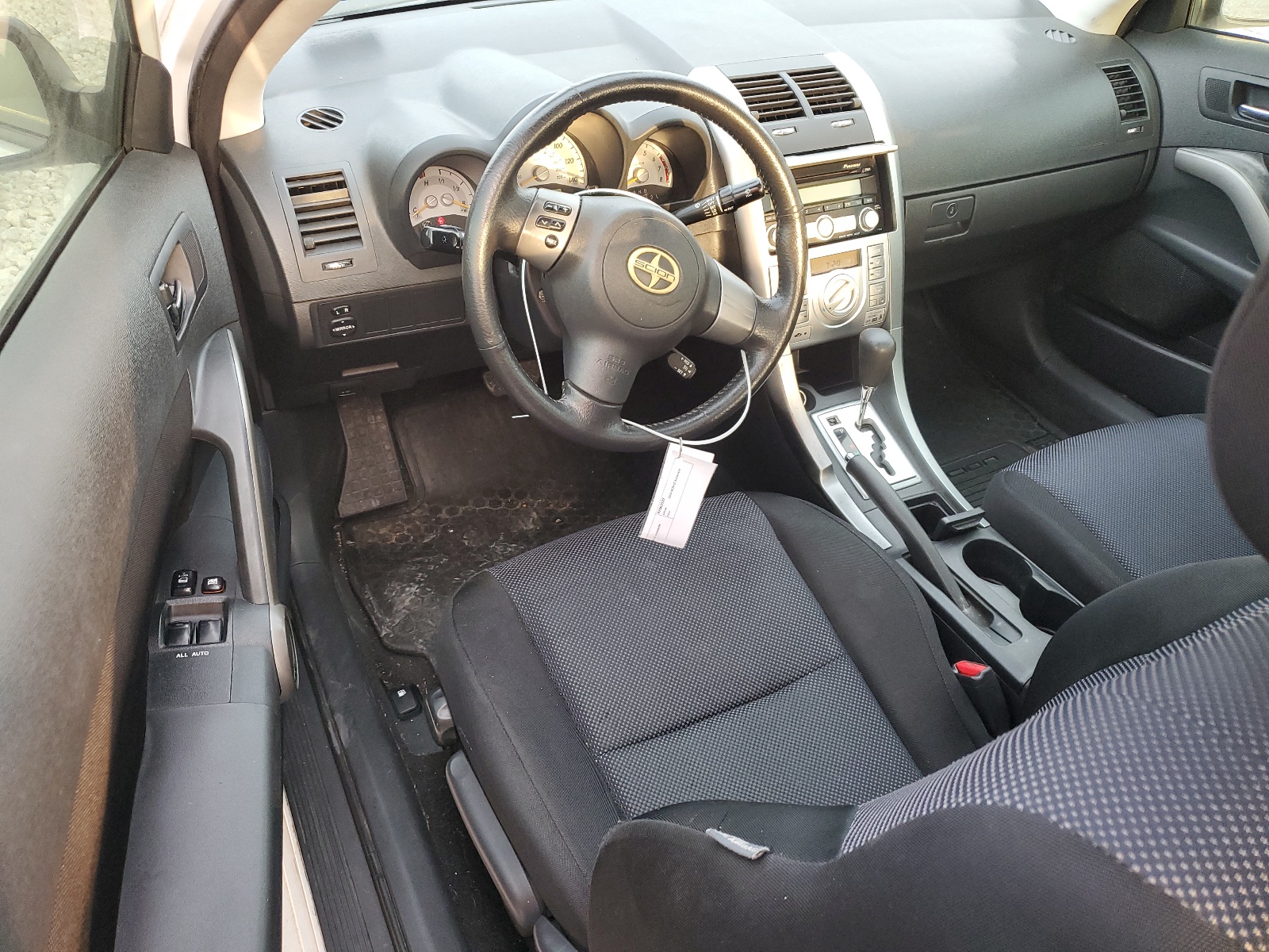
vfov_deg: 53.1
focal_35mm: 26
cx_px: 634
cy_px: 476
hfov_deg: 67.3
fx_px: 953
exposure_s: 1/60.2
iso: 110
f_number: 1.5
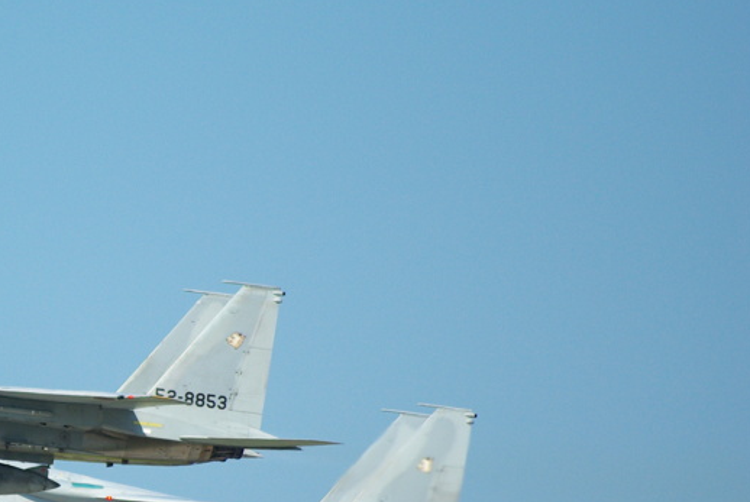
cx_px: 39
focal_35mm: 889
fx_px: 18547
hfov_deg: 2.3
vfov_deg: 1.6
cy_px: 397
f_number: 5.6
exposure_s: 1/1000
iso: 200
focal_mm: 300
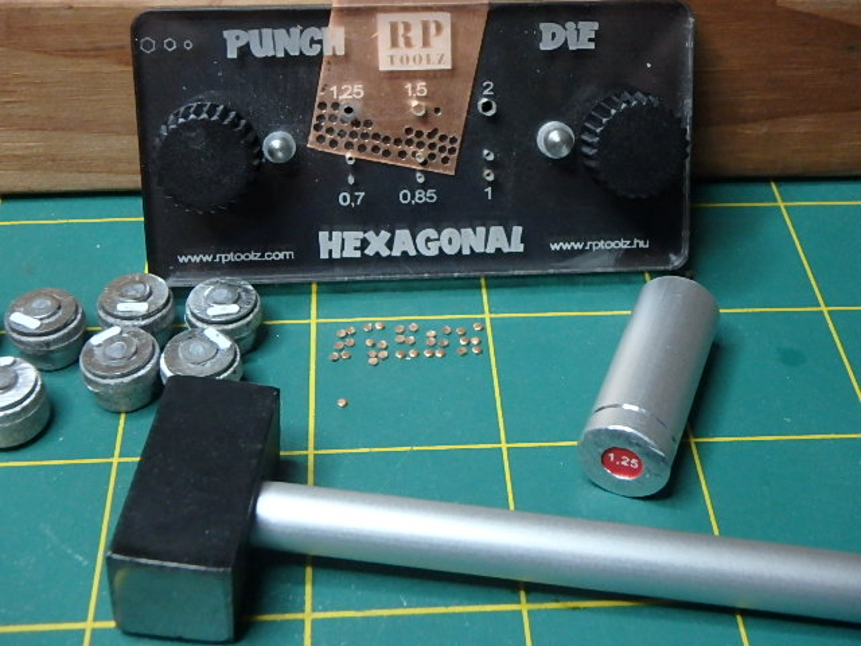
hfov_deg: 38.9
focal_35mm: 49
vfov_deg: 29.7
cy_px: 323
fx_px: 1219
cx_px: 430
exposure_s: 1/25
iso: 800
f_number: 5.2
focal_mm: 8.7
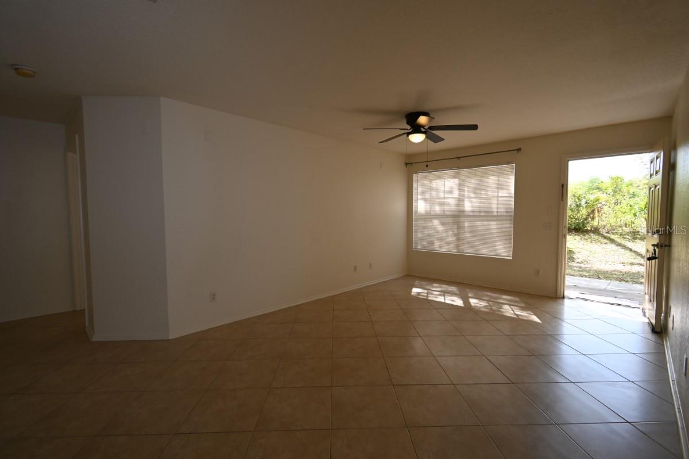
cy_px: 230
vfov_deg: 77.3
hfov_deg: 100.4
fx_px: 287
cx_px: 344
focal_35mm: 15
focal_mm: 10
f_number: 5
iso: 200
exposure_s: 1/100
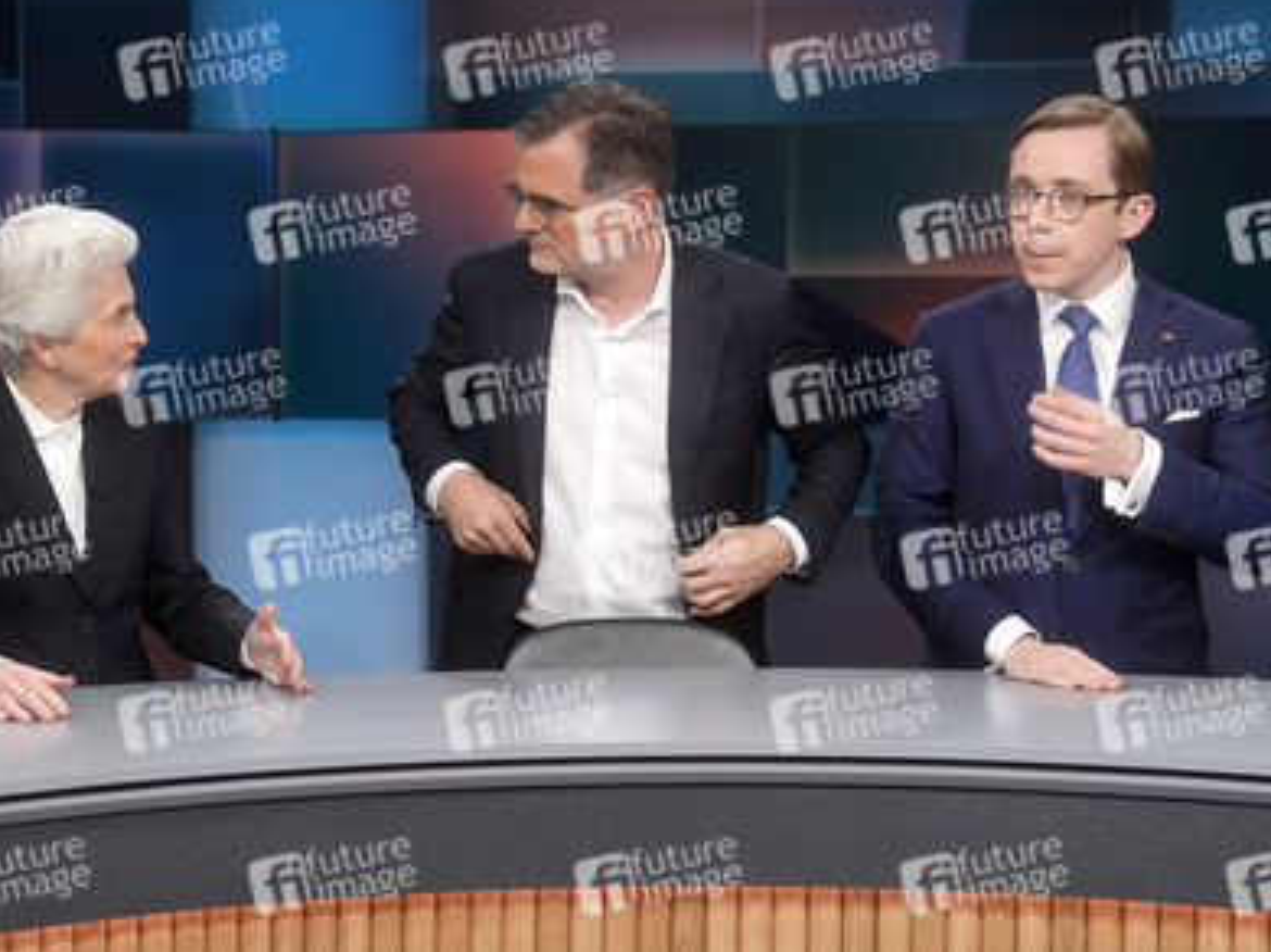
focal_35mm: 50
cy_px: 469
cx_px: 572
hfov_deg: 38.2
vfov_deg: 29.1
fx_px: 1835
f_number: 2.2
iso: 640
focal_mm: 30
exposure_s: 1/250
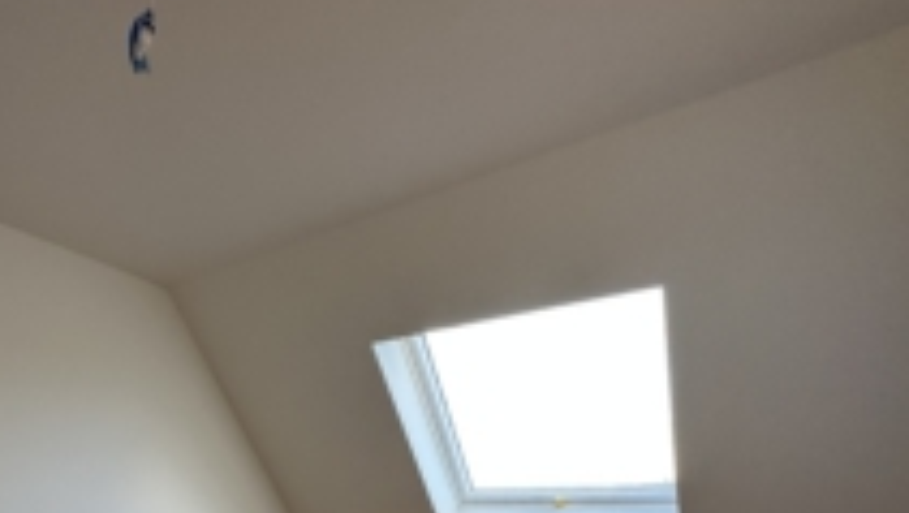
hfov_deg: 65.2
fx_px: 627
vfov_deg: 37.3
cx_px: 177
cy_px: 565
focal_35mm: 26
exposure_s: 1/99
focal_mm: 2.22
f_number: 2.2
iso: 125
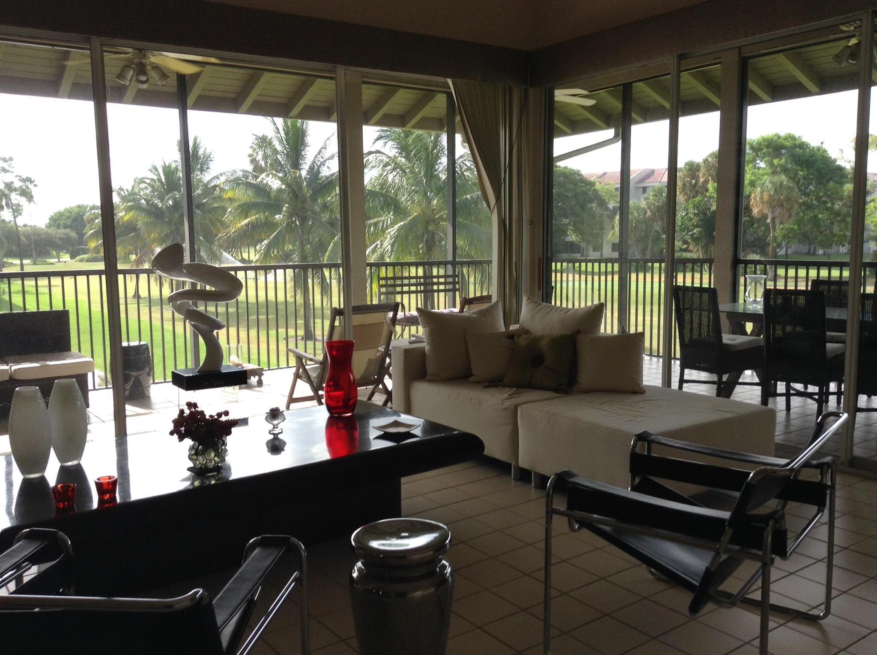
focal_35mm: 33
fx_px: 835
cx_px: 438
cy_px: 328
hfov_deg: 55.4
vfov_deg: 42.8
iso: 40
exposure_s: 1/120
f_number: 2.4
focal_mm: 3.3
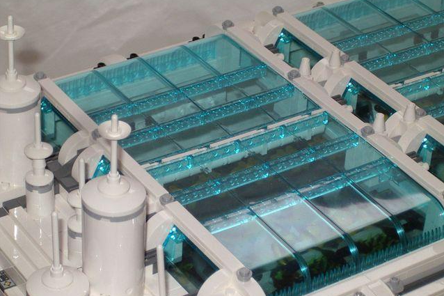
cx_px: 222
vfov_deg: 11.5
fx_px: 1467
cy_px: 159
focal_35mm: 119
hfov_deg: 17.2
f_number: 5
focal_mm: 17.4
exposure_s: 1/125
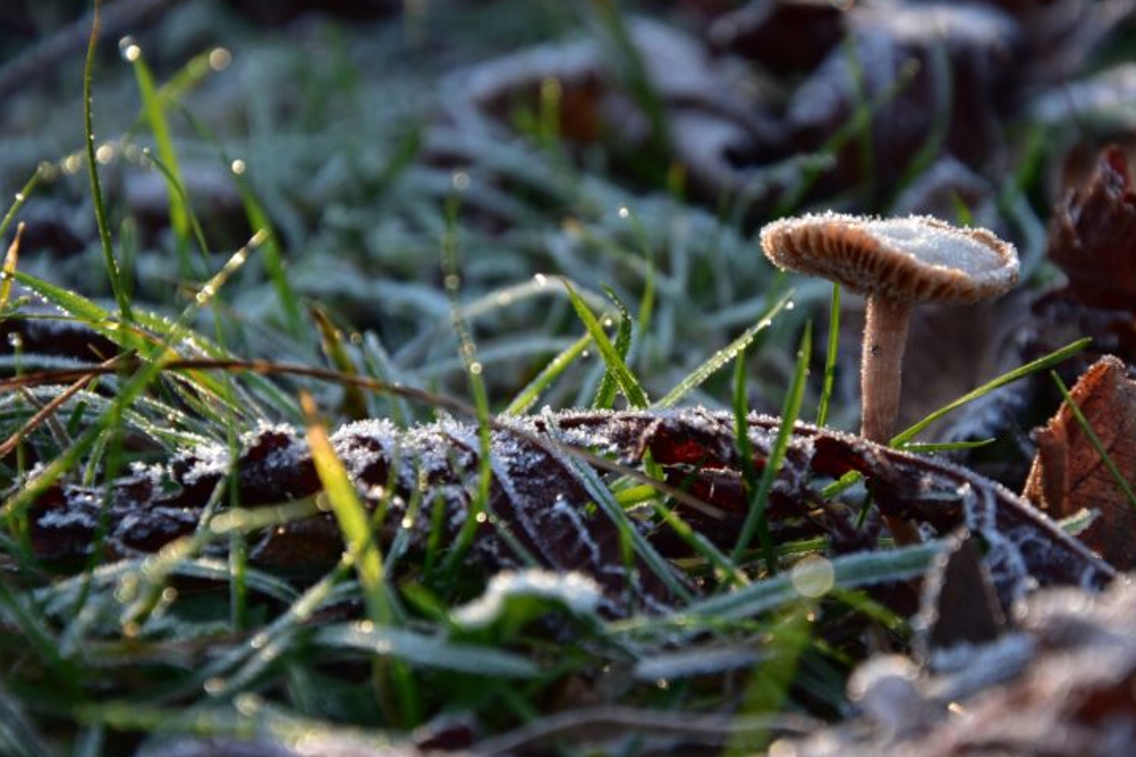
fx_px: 5537
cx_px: 627
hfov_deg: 11.7
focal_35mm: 176
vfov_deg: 7.8
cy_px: 349
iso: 400
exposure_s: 1/125
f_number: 9
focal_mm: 105
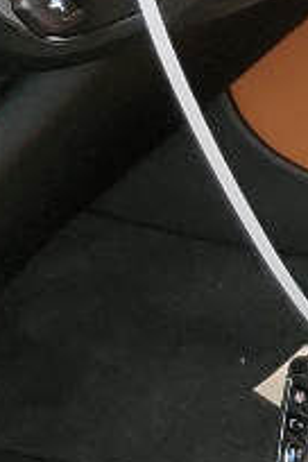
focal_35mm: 212
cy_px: 274
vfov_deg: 9.7
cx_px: 820
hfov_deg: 6.1
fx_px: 2720
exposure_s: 1/312
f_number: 1.5
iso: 50
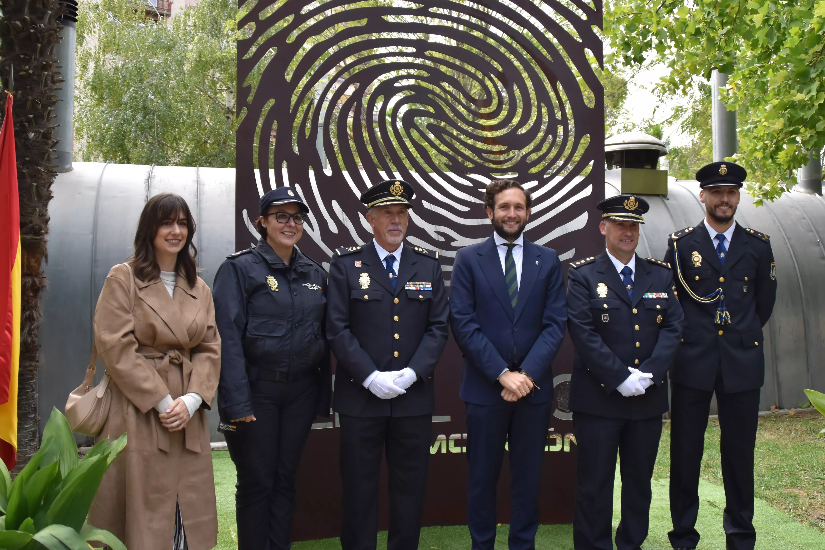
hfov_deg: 49.5
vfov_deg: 34.2
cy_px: 252
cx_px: 437
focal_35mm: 39
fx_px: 894
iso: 560
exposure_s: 1/1000
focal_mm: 22
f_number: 4
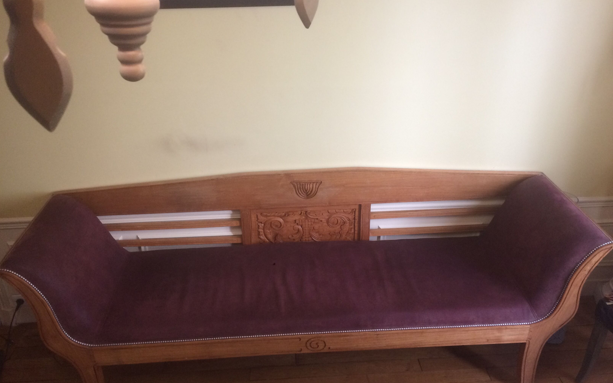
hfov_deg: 61.2
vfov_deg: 40.6
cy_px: 189
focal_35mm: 31
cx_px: 304
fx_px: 518
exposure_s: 1/33
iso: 160
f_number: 2.2
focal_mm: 4.15
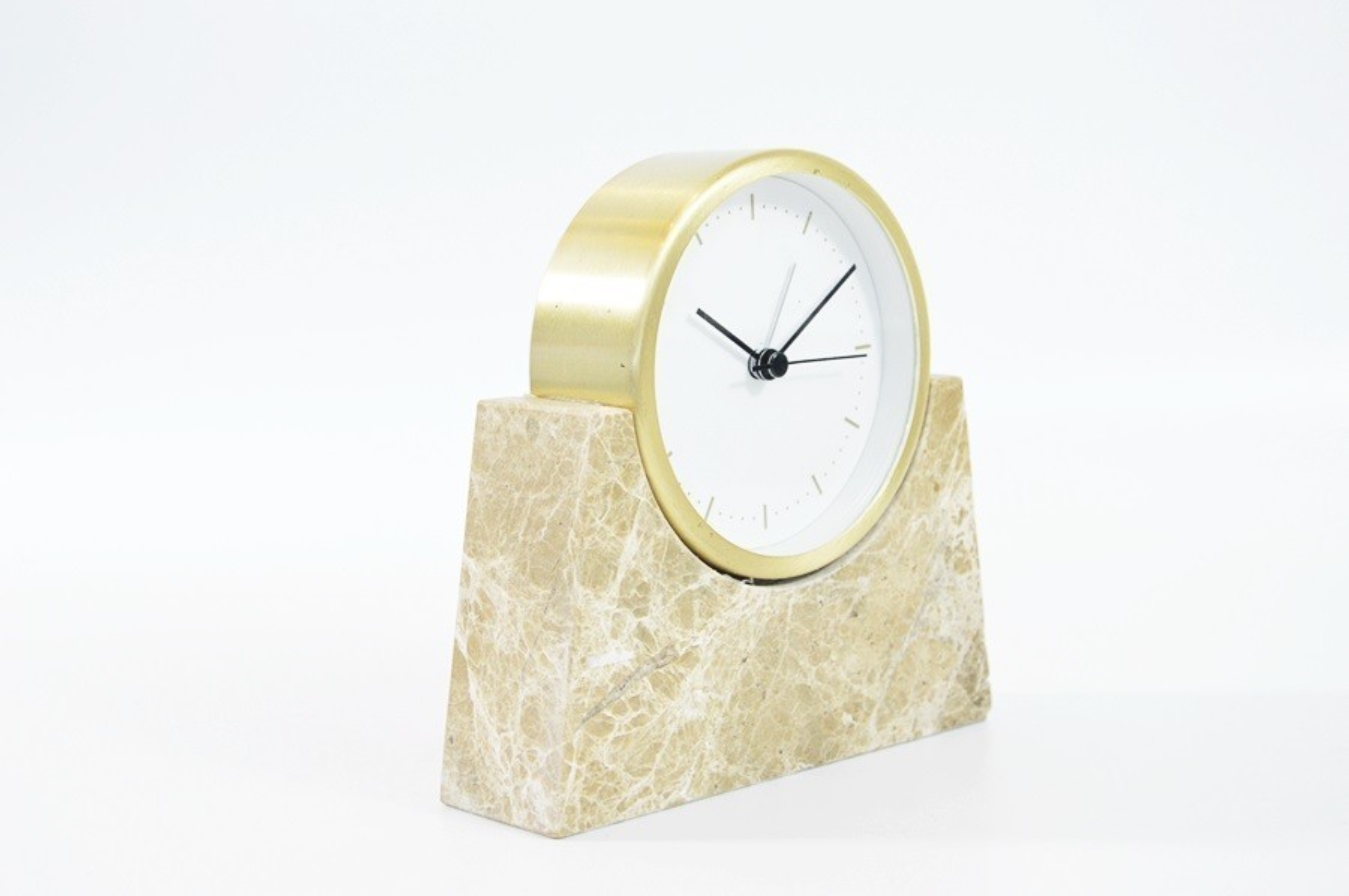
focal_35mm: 57
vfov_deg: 23.7
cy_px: 448
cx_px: 674
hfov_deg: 35.1
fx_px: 2134
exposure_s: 1/100
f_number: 7.1
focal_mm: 38
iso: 1600
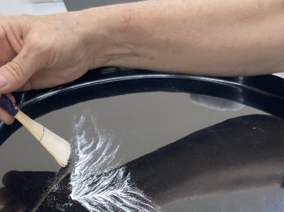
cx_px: 149
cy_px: 242
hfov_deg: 24.1
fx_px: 664
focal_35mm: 81
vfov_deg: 17.5
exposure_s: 1/60
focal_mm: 3.99
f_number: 1.8
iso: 100
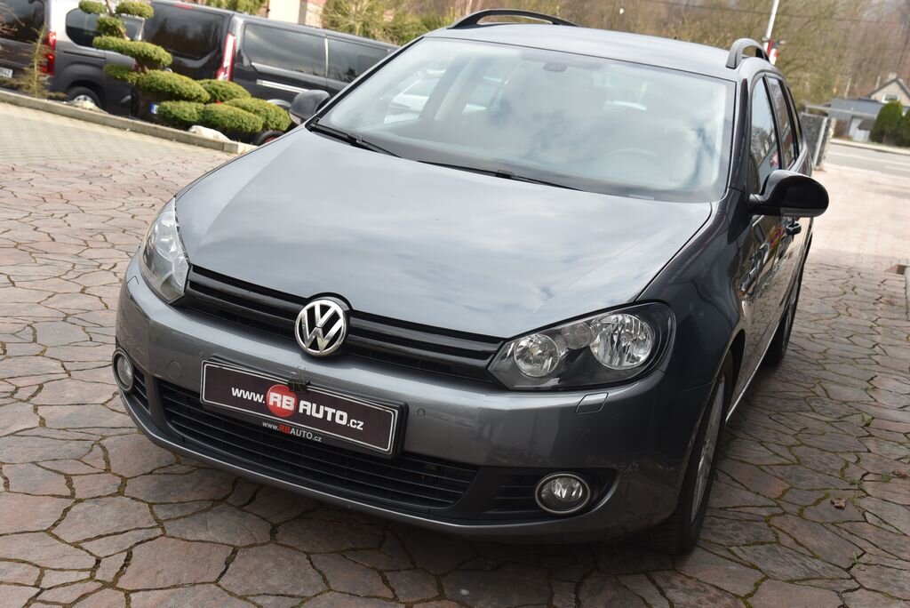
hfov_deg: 42.7
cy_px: 304
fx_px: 1163
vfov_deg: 29.3
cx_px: 455
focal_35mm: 46
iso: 500
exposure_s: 1/200
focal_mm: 46
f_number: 7.1
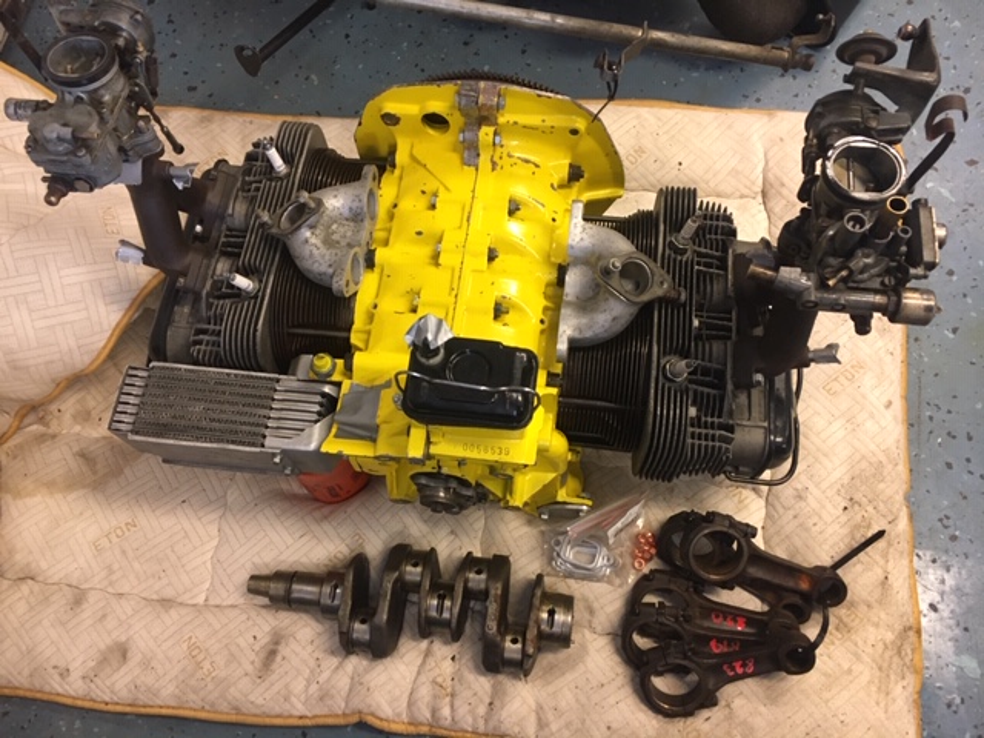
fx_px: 824
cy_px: 369
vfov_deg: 48.2
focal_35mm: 29
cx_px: 492
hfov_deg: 61.7
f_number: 2.2
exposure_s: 1/33
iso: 160
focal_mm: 4.15
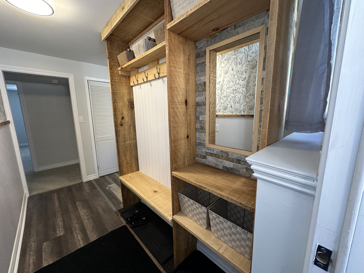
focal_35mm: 14
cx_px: 182
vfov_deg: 85.7
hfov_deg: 102.1
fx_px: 147
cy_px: 136
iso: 200
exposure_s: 1/120
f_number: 2.2
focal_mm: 2.22
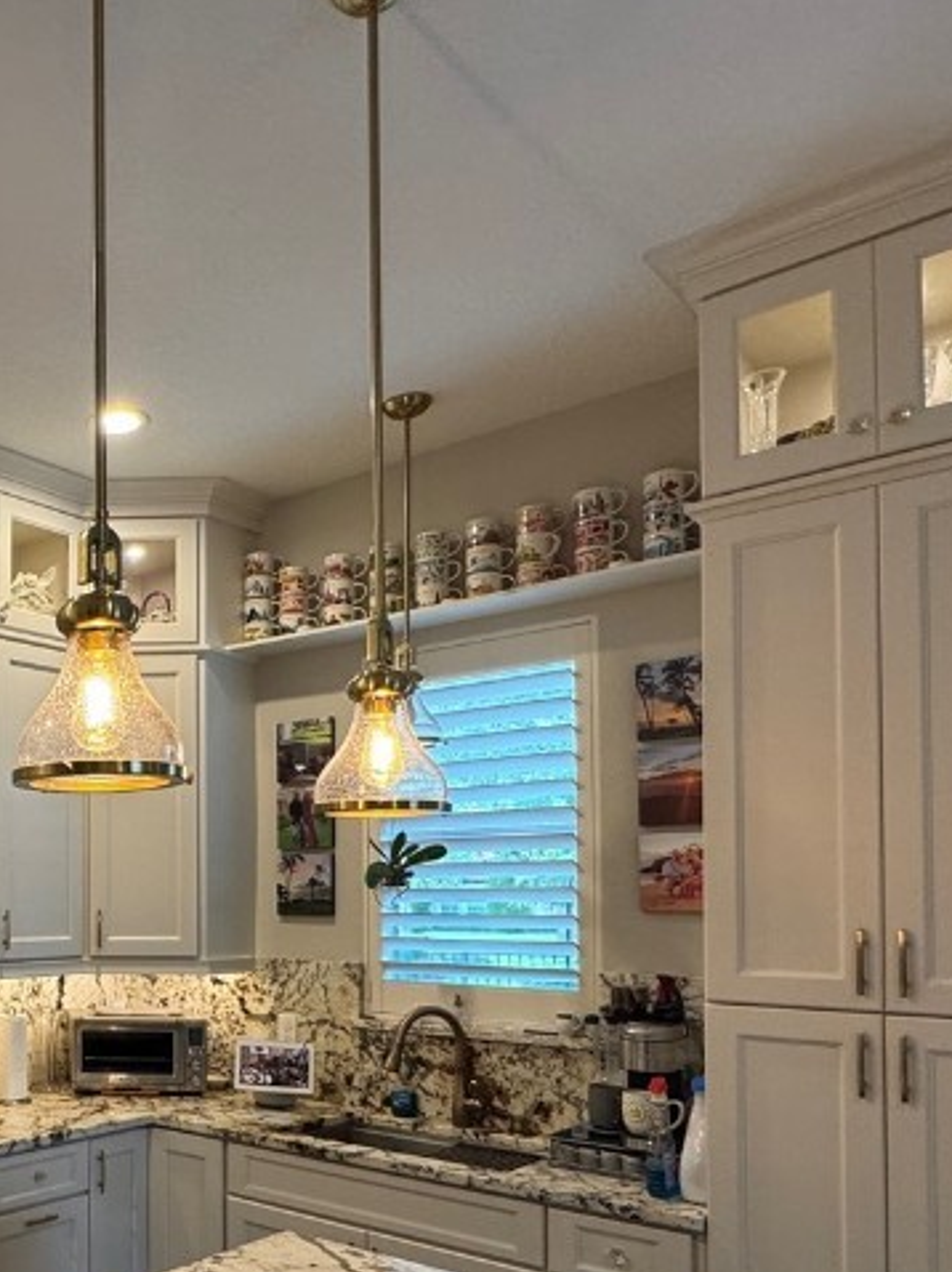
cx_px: -51
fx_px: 1101
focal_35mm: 30
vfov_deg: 58.1
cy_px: 886
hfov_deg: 39.7
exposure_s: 1/120
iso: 200
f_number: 2.2
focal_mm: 2.22
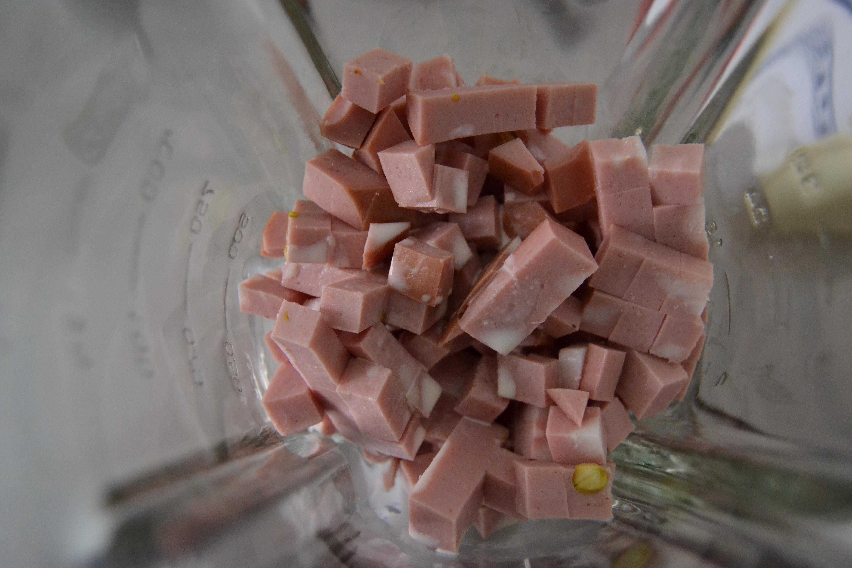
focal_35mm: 36
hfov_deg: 53.1
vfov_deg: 36.9
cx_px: 426
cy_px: 284
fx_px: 852
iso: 2800
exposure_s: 1/60
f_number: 3.8
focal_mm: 24
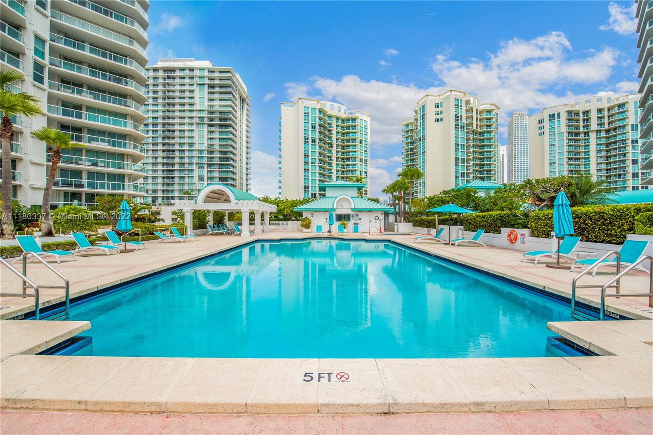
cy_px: 218
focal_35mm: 14
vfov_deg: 81.2
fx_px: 254
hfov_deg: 104.2
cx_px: 326
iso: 100
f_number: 8
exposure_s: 1/250
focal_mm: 14
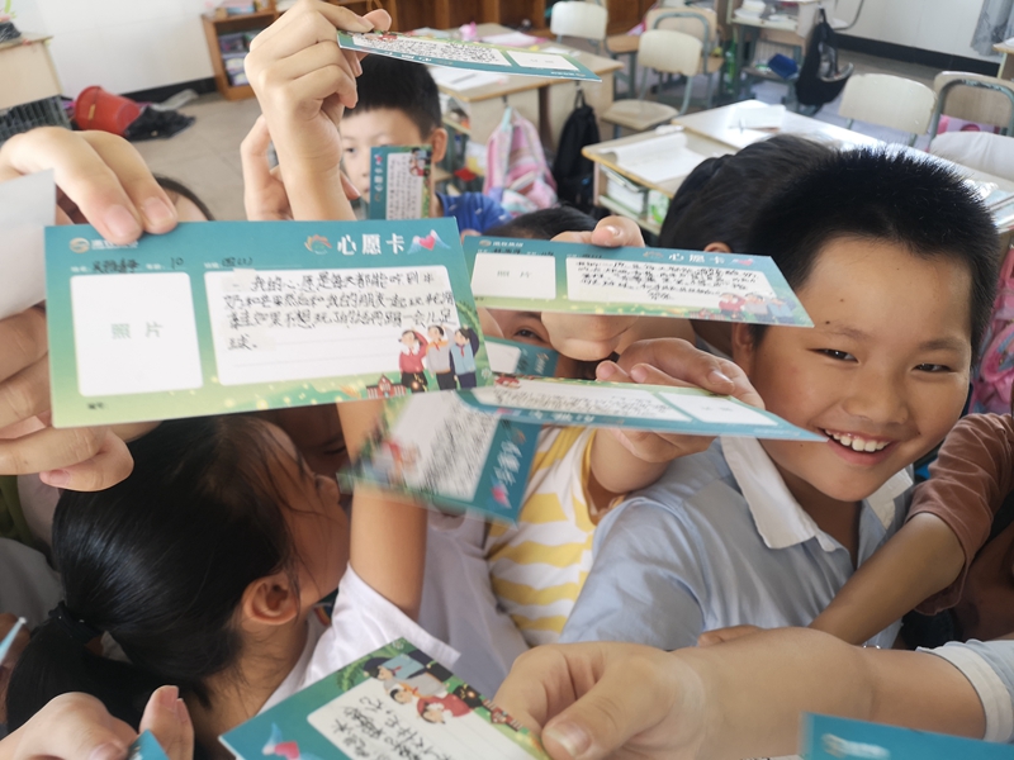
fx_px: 791
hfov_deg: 65.3
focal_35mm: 27
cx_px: 507
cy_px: 380
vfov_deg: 51.4
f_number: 1.8
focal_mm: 5.58
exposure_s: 1/100
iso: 80
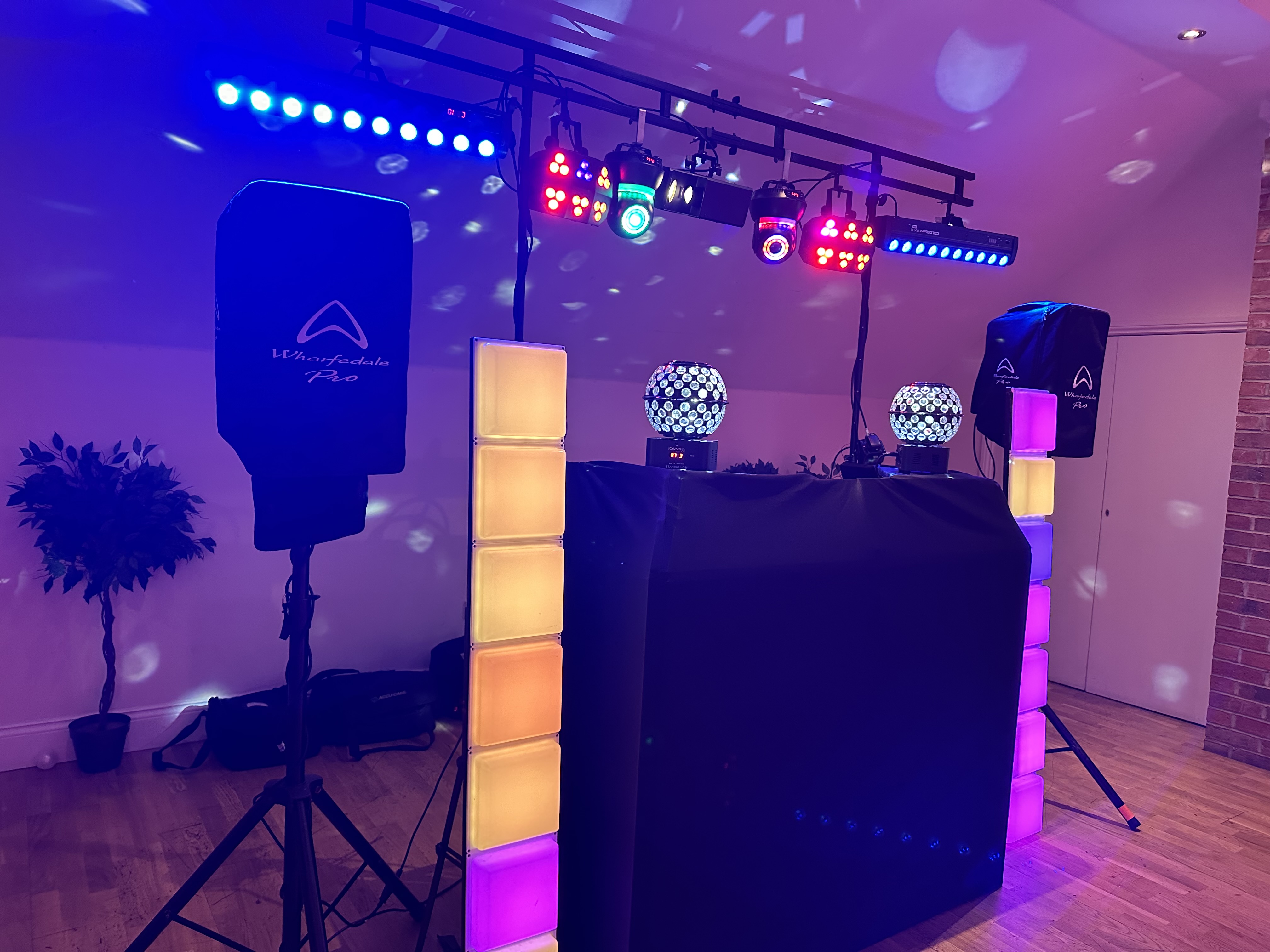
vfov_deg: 56.8
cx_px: 635
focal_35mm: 24
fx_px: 881
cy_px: 476
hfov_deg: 71.6
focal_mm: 6.86
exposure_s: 1/58
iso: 500
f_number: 1.78
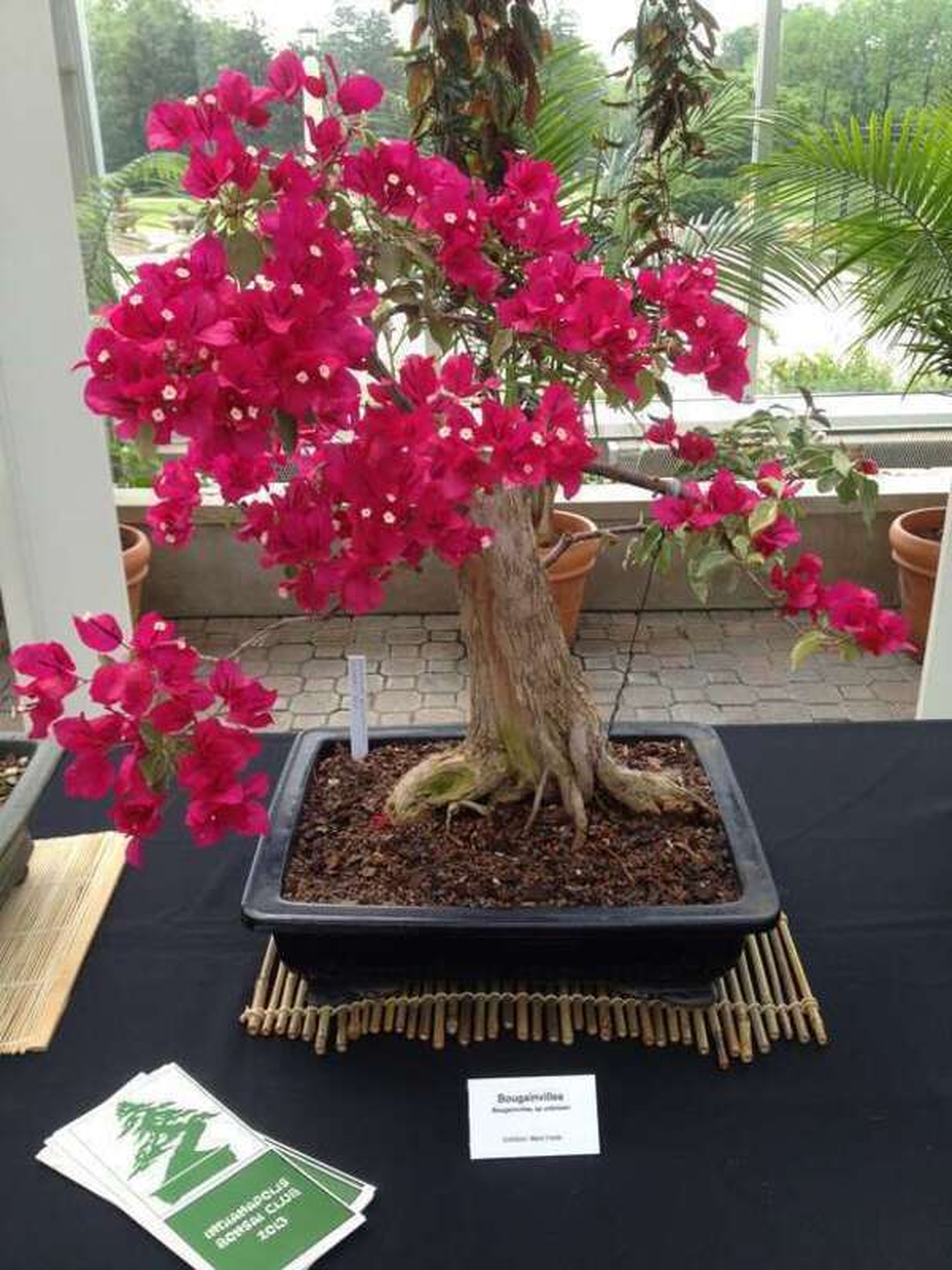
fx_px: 1283
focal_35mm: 35
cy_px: 635
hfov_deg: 40.7
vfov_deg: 52.6
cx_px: 476
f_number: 2.4
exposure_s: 1/231
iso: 50
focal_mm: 4.28
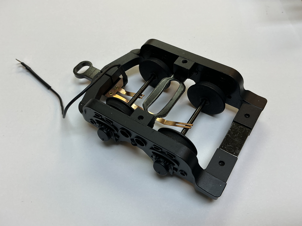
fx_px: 253
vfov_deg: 48.2
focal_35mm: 29
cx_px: 151
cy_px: 113
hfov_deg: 61.7
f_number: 1.8
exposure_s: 1/100
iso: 32
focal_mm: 3
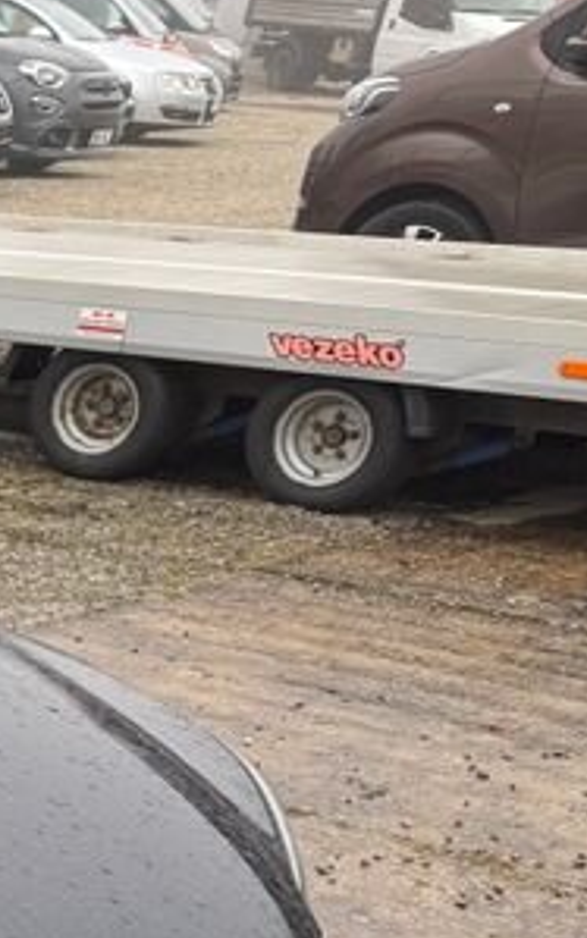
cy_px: 1004
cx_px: -992
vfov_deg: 22.6
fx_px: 2226
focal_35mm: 87
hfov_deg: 11.3
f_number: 1.78
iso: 64
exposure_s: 1/176
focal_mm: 6.76
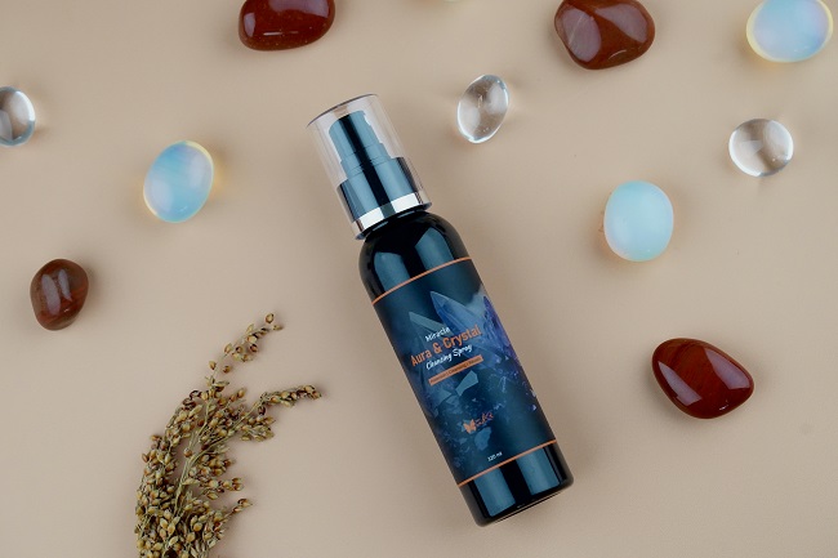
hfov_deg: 22.6
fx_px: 2094
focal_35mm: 90
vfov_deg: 15.2
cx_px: 419
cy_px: 279
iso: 4000
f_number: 5.6
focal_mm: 90
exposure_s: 1/160
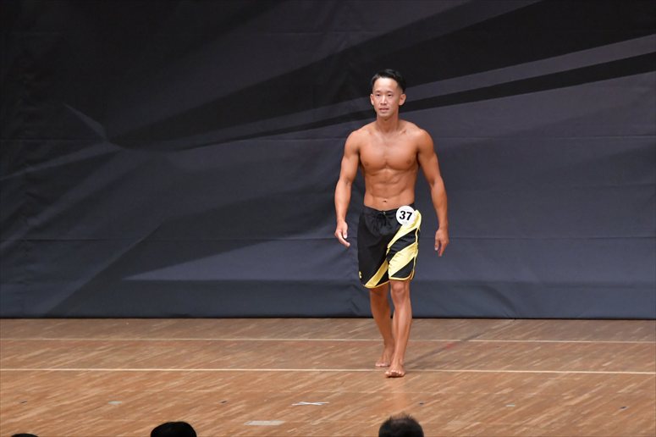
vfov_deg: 5.1
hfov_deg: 7.6
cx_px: 328
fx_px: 4918
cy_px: 218
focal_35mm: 270
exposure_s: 1/400
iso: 6400
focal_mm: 180
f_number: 5.6
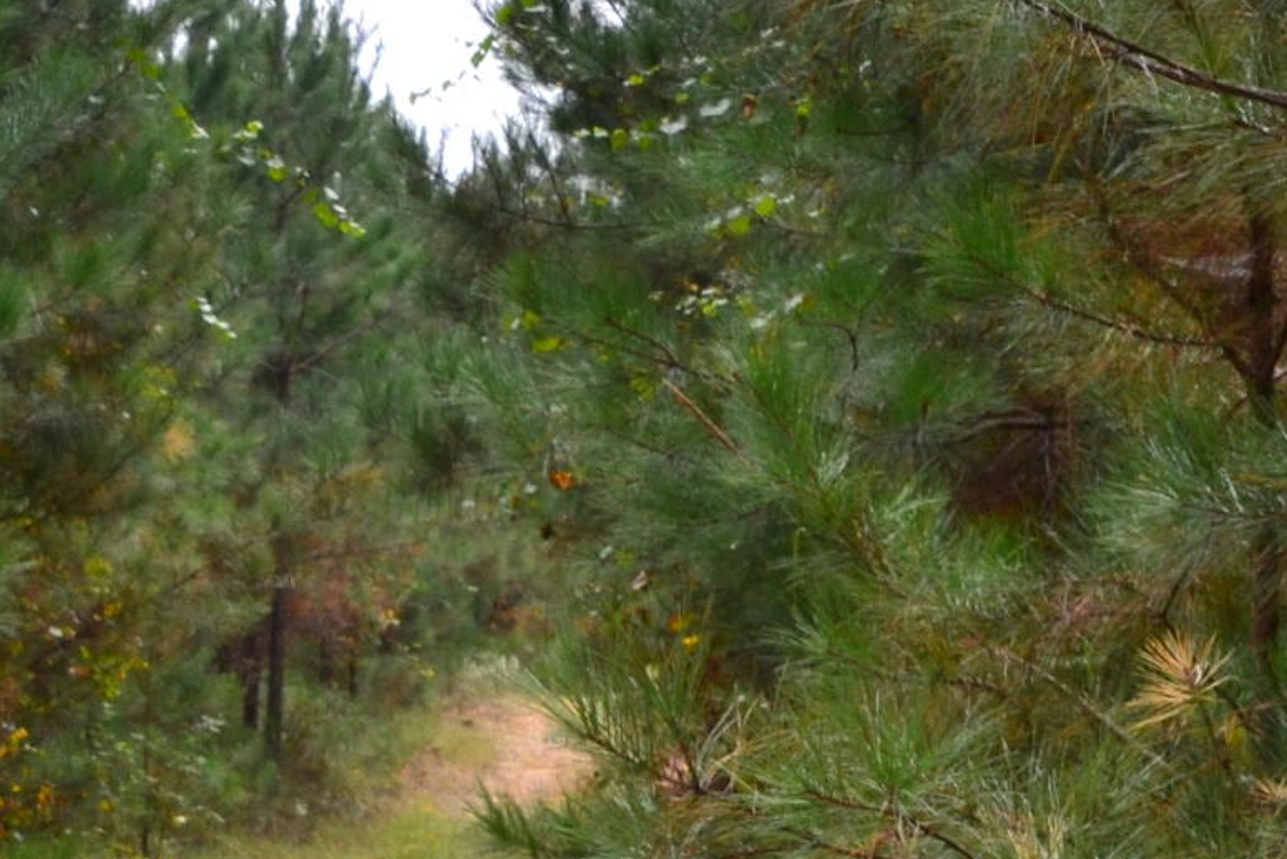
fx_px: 6433
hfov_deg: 11.4
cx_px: 151
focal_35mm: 180
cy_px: 512
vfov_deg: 7.6
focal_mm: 31
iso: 400
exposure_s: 1/200
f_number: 10
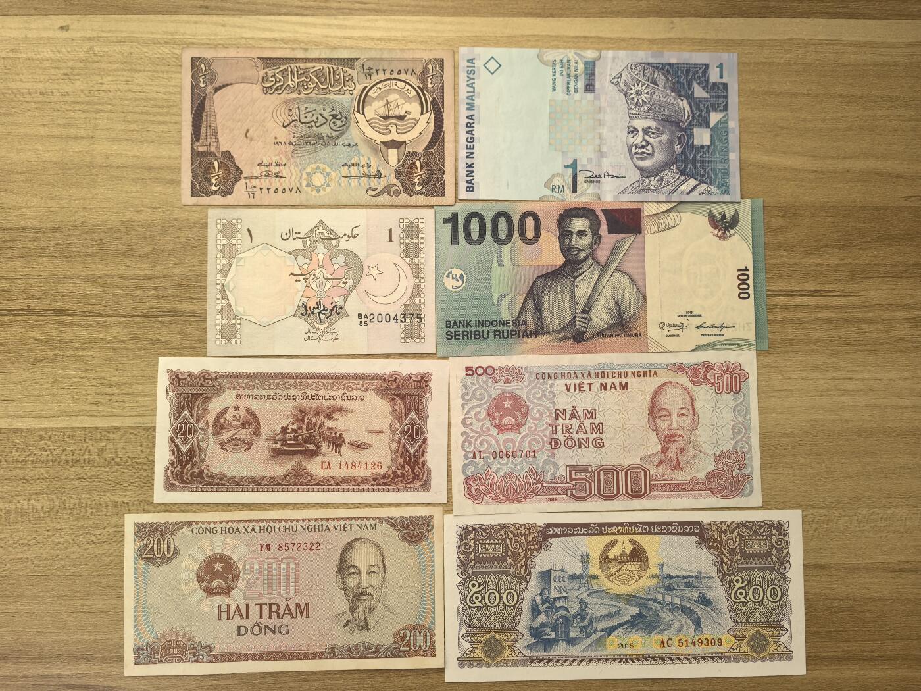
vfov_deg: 51.4
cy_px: 346
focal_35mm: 27
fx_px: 718
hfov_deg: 65.3
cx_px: 460
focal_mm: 5.75
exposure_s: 1/50
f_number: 2.8
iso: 320
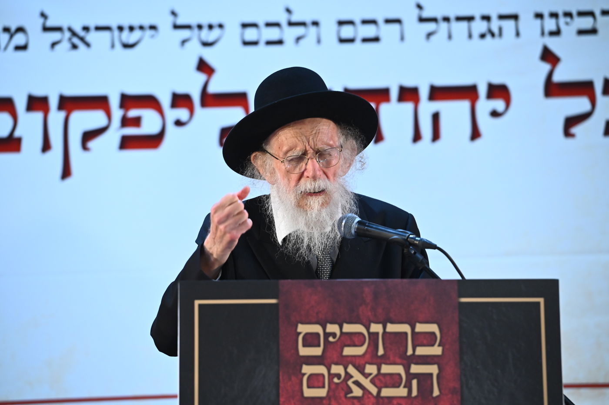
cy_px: 202
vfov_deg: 7.0
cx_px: 304
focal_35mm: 195
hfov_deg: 10.6
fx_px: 3297
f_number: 5
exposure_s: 1/100
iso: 3200
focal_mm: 195
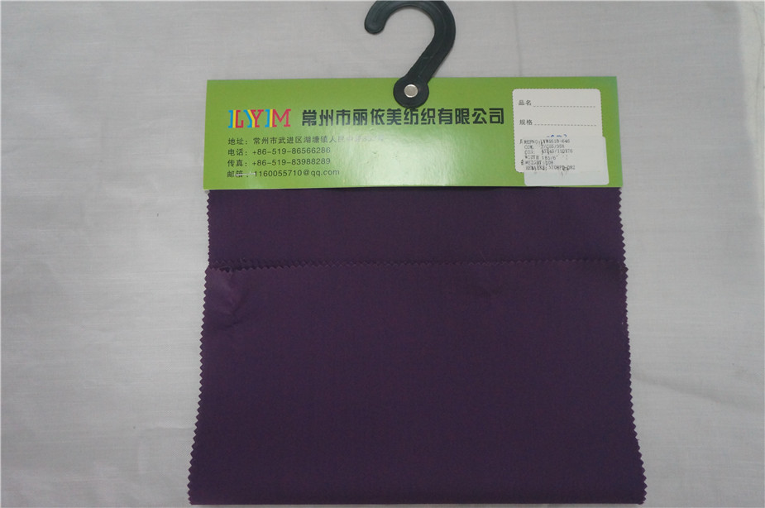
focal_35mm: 30
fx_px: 637
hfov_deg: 62.0
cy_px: 254
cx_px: 382
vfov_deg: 43.5
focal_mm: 20
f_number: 4
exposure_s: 1/160
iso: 2000
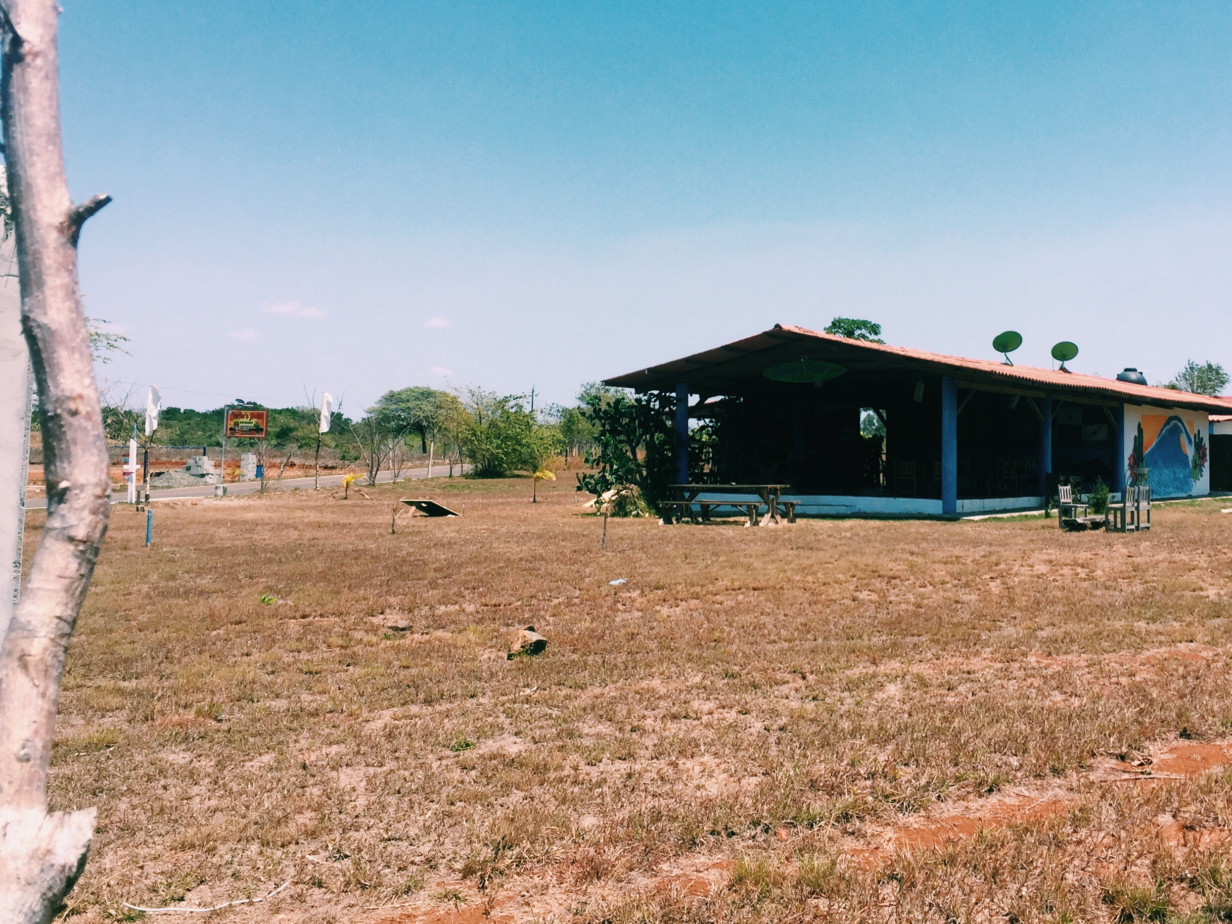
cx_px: 776
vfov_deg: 37.7
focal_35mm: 38
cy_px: 403
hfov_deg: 48.5
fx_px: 1352
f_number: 2.2
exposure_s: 1/1980
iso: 32
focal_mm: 4.15
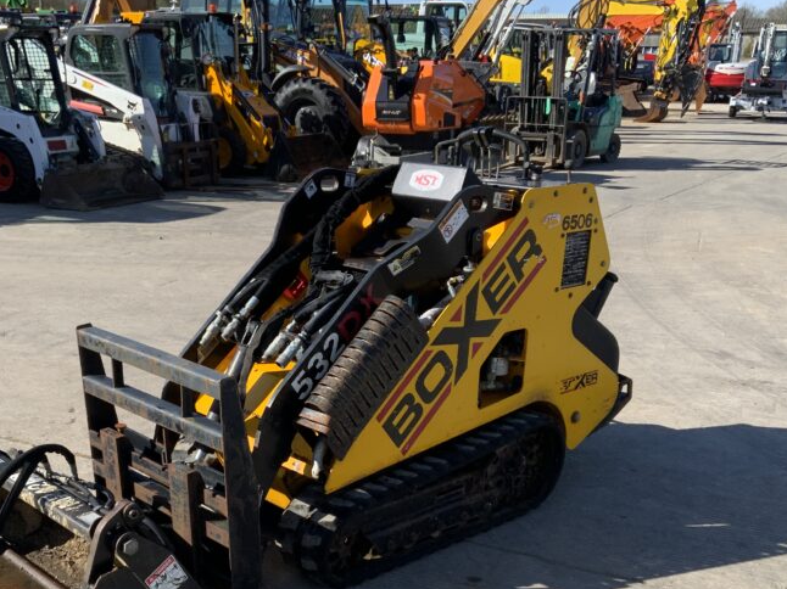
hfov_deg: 41.1
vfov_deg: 31.0
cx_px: 312
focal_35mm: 46
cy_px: 437
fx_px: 1045
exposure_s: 1/1311
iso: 16
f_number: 1.8
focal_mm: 3
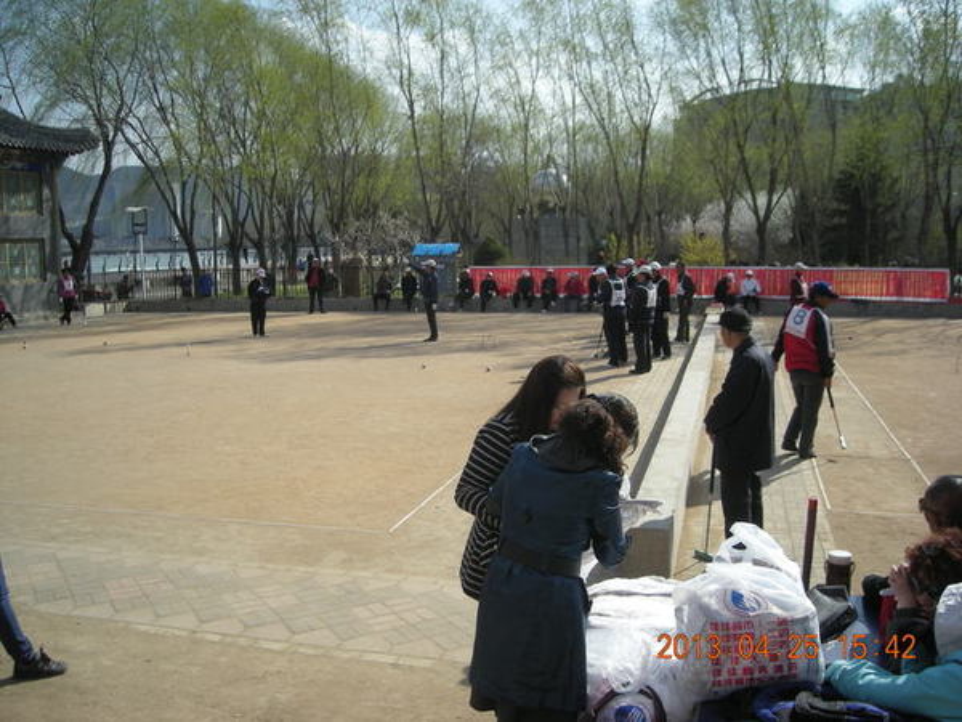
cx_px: 481
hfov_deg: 52.6
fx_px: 973
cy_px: 361
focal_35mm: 35
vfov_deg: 40.7
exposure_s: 1/219
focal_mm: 5.7
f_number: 5.7
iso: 50
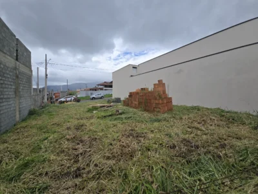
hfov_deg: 106.2
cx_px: 129
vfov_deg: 89.9
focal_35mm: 13
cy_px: 97
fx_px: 97
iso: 50
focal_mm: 2.2
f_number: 2.2
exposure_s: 1/3177
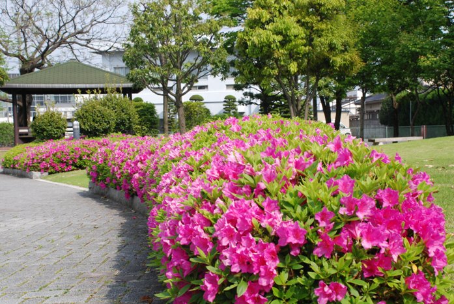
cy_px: 152
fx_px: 720
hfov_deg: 35.0
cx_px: 227
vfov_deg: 23.9
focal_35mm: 57
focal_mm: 38
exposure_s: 1/400
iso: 400
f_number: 11
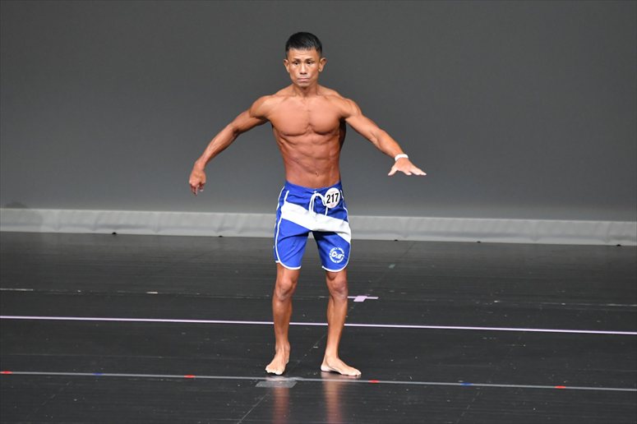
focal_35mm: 345
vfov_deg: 4.0
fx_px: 6102
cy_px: 212
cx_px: 318
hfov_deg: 6.0
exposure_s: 1/400
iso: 5000
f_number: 5.6
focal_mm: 230
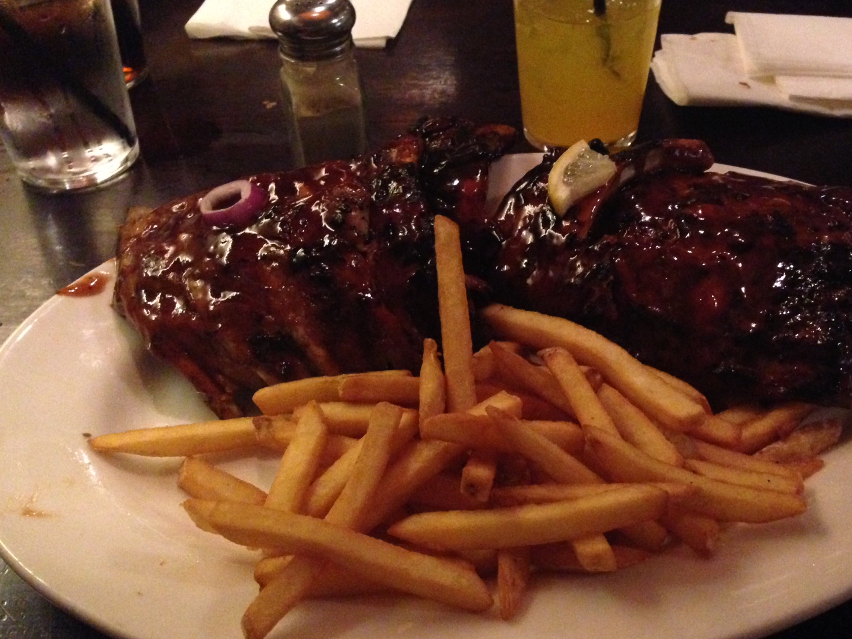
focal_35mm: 38
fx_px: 935
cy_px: 344
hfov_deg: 48.8
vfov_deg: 37.7
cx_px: 487
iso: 800
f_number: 2.4
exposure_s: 1/15
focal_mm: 4.12
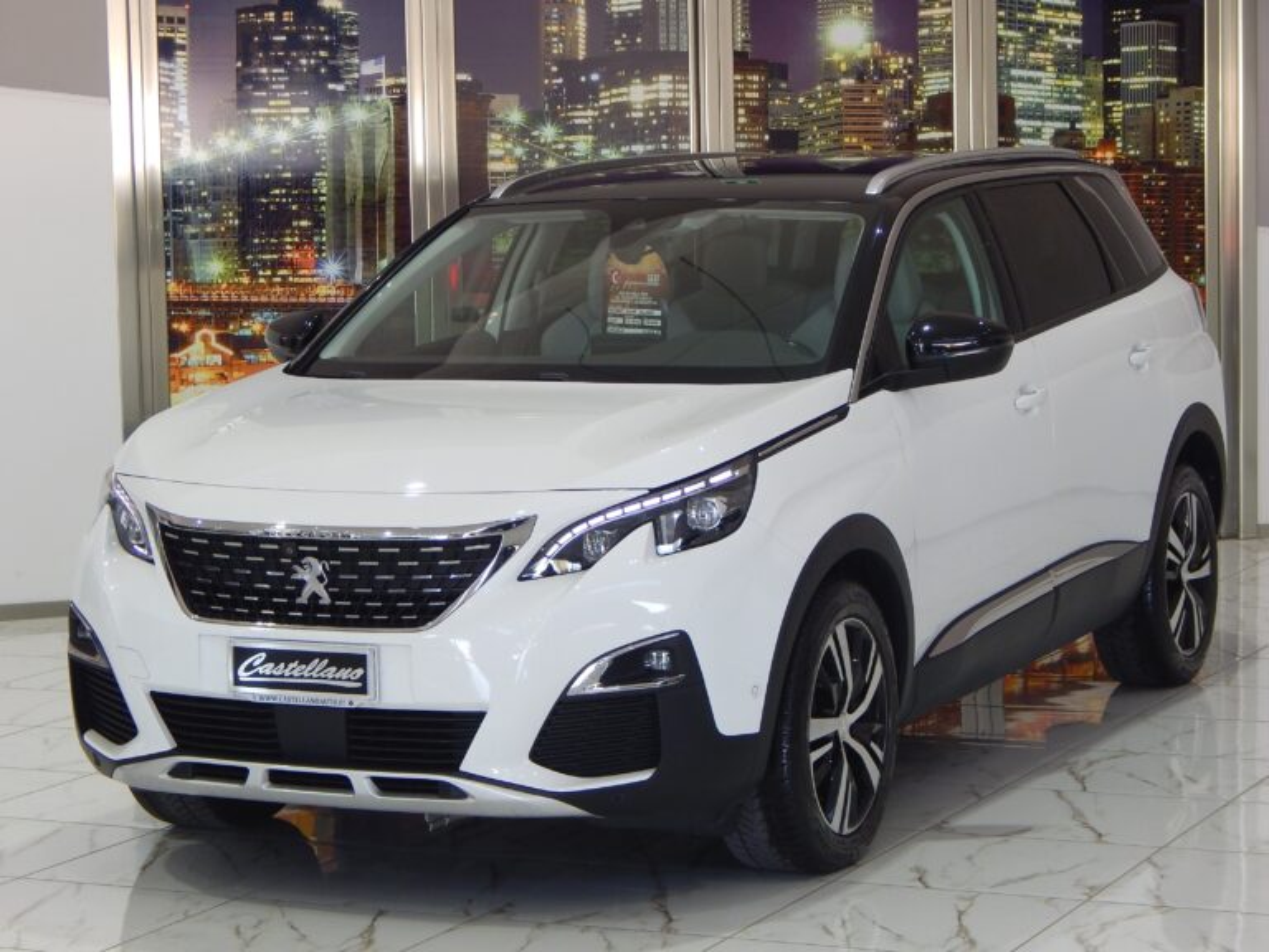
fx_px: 3409
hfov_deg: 21.1
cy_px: 476
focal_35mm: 93
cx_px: 634
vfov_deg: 15.9
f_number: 4.4
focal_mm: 16.6
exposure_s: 1/30
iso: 160
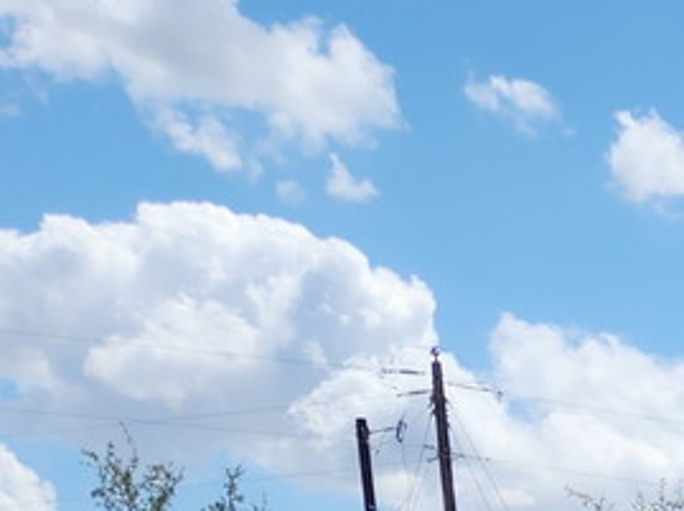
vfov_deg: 8.9
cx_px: 1462
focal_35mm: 137
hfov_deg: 12.3
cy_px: 1495
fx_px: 2703
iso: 20
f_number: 1.8
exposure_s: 1/2145
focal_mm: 5.4
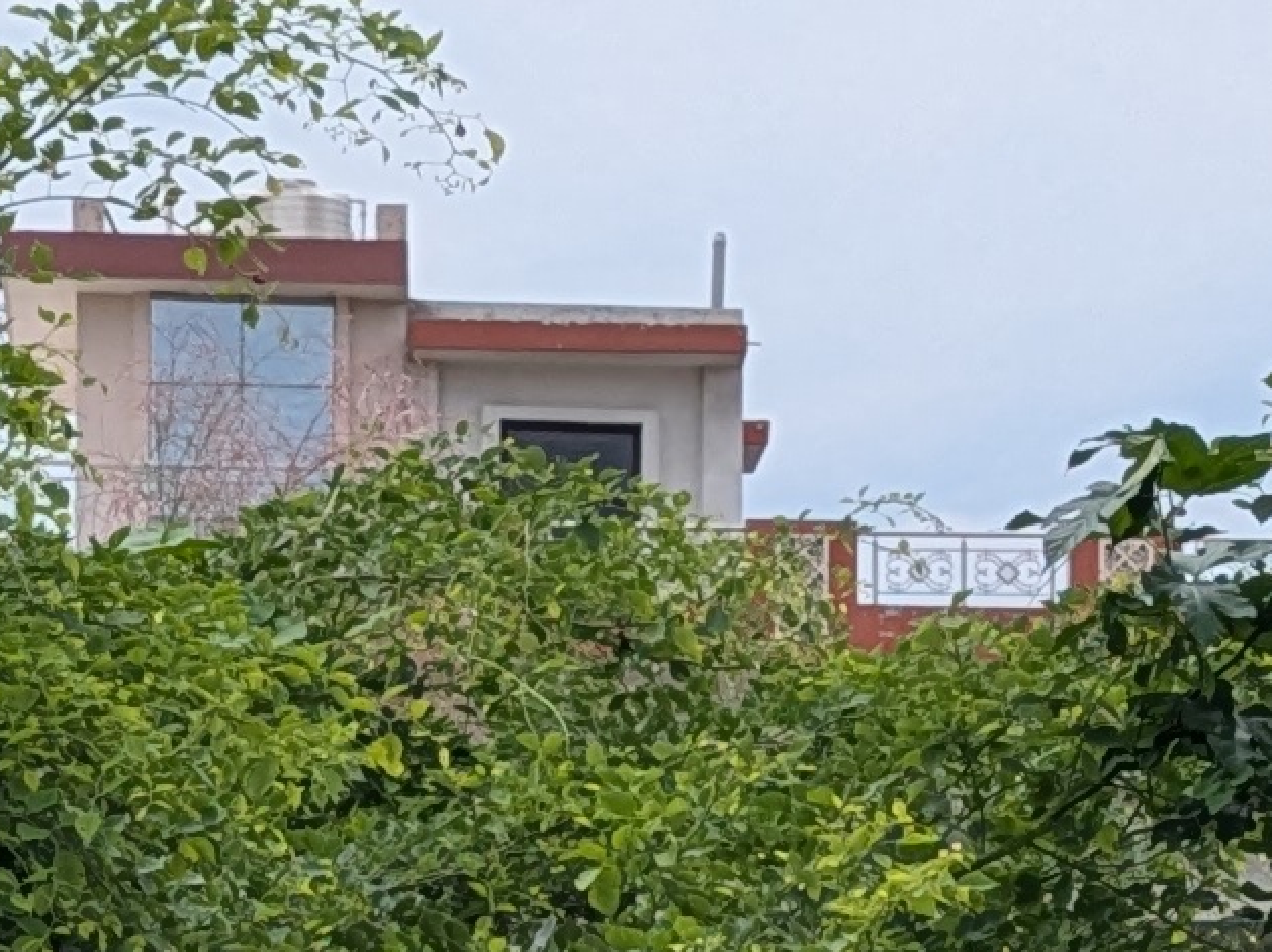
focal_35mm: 184
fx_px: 6757
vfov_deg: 7.8
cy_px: 1663
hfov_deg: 10.7
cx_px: 799
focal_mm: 5.43
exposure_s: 1/2632
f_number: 1.89
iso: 49
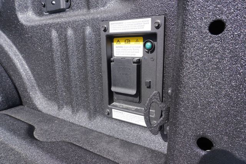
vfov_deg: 53.2
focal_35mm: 24
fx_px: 164
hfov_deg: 73.7
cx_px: 123
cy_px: 82
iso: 100
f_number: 8
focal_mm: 16
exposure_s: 1/125
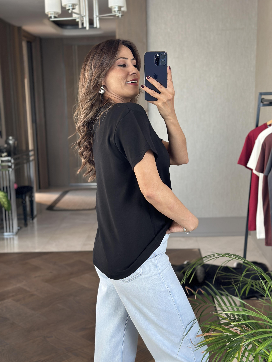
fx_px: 503
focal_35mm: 48
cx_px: 136
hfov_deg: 30.3
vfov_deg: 39.7
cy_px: 181
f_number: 1.78
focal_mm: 6.86
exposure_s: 1/60
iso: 125
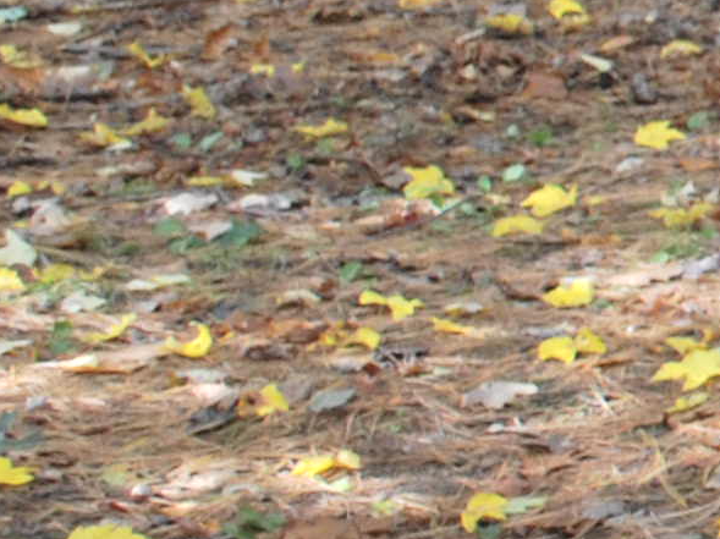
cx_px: 1873
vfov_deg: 7.0
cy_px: -161
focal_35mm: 209
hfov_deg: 8.5
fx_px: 4344
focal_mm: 22
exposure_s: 1/125
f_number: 4
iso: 400
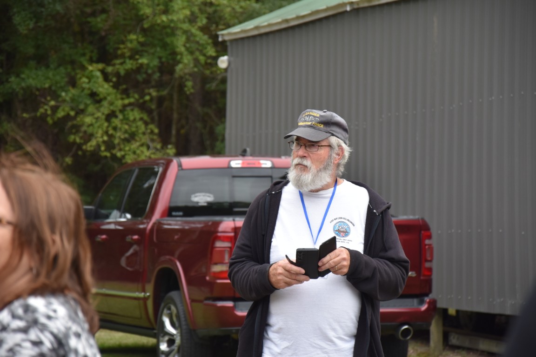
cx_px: 268
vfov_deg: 8.7
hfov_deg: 13.0
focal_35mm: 158
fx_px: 2345
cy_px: 178
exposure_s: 1/500
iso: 360
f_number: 5.6
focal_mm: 105
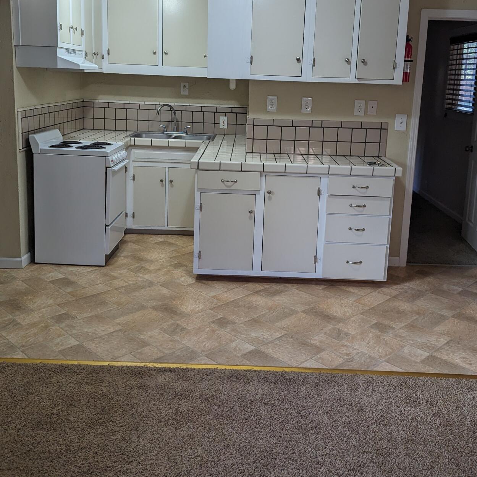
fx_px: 530
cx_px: 245
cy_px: 154
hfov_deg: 48.4
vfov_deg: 47.6
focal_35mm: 34
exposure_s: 1/120
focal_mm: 6.81
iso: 144
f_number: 1.85
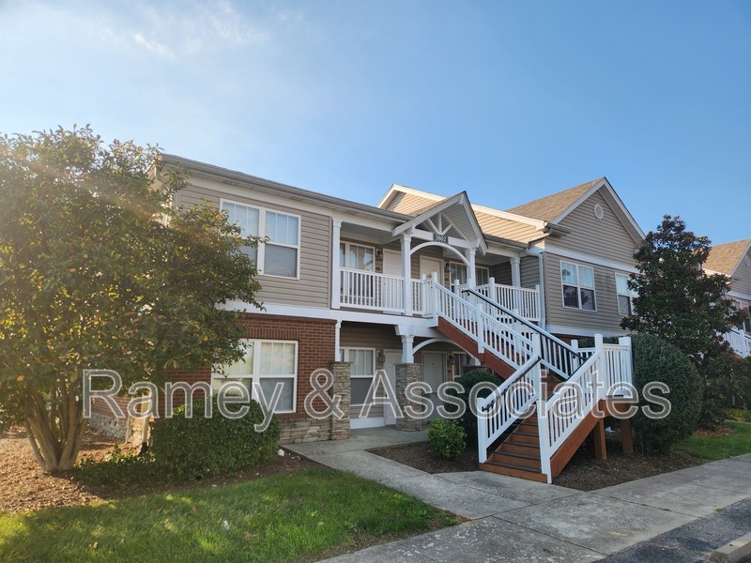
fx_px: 499
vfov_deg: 58.9
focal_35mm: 23
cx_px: 376
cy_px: 282
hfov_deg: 73.9
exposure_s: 1/1361
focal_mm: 5.4
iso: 20
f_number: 1.8
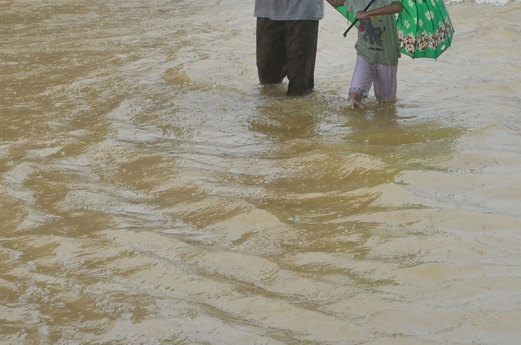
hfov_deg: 17.2
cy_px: 60
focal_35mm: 119
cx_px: 312
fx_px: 1723
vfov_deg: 11.4
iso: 200
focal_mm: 31
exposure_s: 1/350
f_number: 9.5
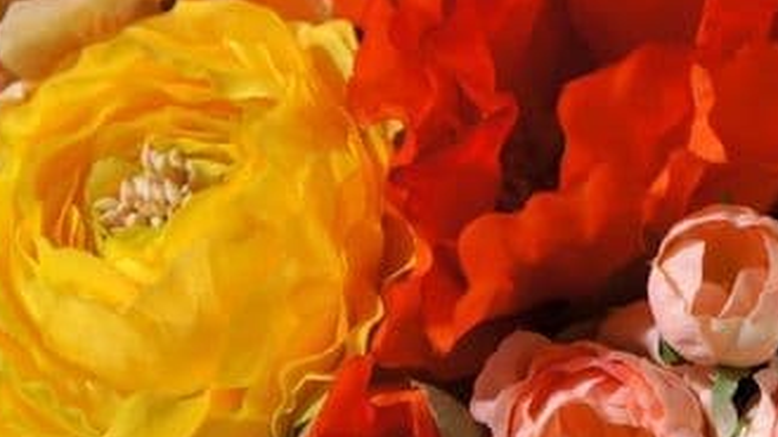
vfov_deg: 7.9
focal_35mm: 153
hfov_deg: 14.0
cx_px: 617
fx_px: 3156
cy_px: 402
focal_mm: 32
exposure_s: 1/50
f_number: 4.5
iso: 320
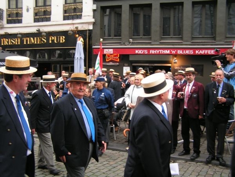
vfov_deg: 37.7
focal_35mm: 38
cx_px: 118
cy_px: 88
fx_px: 258
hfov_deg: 49.0
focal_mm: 6.3
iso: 50
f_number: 2.8
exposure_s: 1/50
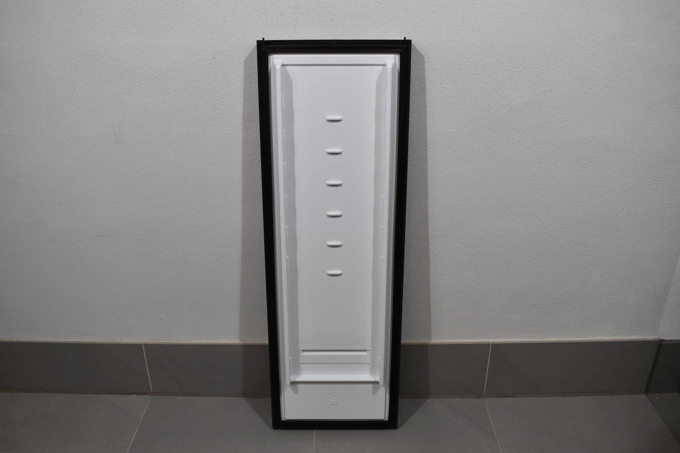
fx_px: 567
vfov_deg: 43.6
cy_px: 226
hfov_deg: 61.9
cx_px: 340
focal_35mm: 30
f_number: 5.6
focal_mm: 20
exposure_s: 1/125
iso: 400
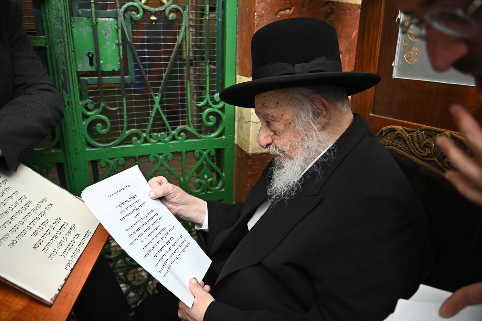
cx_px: 241
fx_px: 321
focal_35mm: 24
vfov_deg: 53.1
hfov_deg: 73.8
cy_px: 160
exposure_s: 1/125
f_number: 3.5
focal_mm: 24
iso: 2500
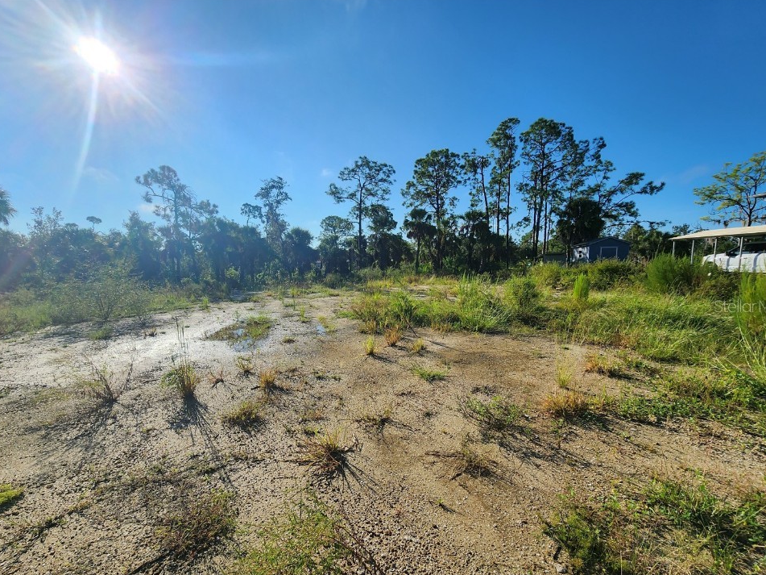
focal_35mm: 14
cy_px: 306
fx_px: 310
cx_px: 378
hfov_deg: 102.1
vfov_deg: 85.6
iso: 50
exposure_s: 1/4233
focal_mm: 2.2
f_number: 2.2
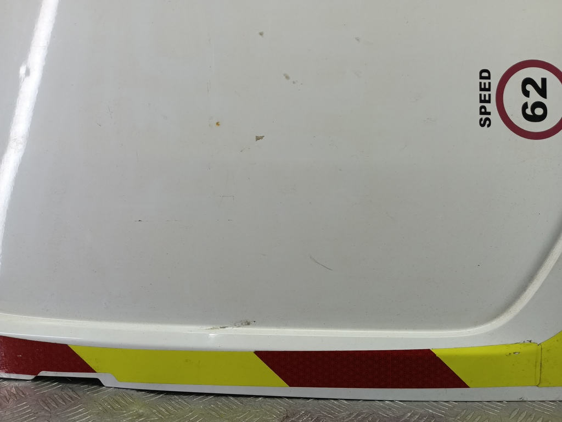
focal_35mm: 23
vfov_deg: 58.9
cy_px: 211
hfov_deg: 73.9
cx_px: 281
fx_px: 373
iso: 148
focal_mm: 4.11
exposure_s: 1/100
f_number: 1.6
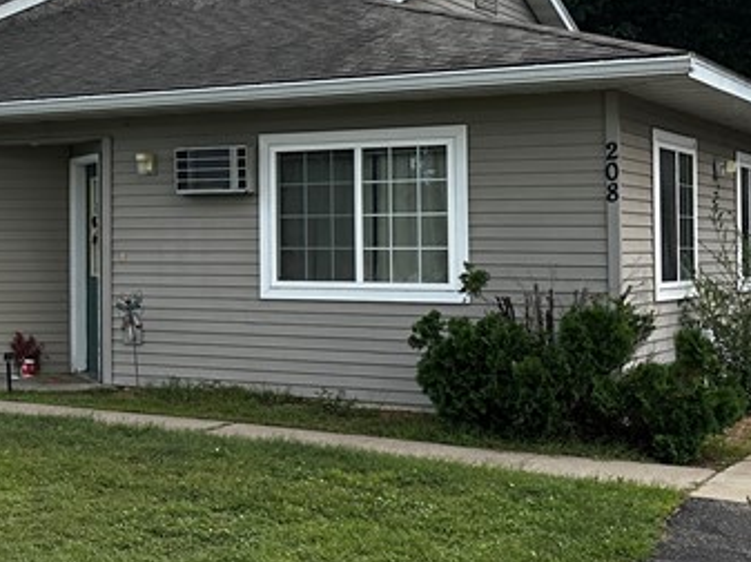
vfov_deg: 20.1
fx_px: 1582
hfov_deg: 24.5
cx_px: -120
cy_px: 185
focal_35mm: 73
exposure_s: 1/3861
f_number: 1.78
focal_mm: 6.86
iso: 80
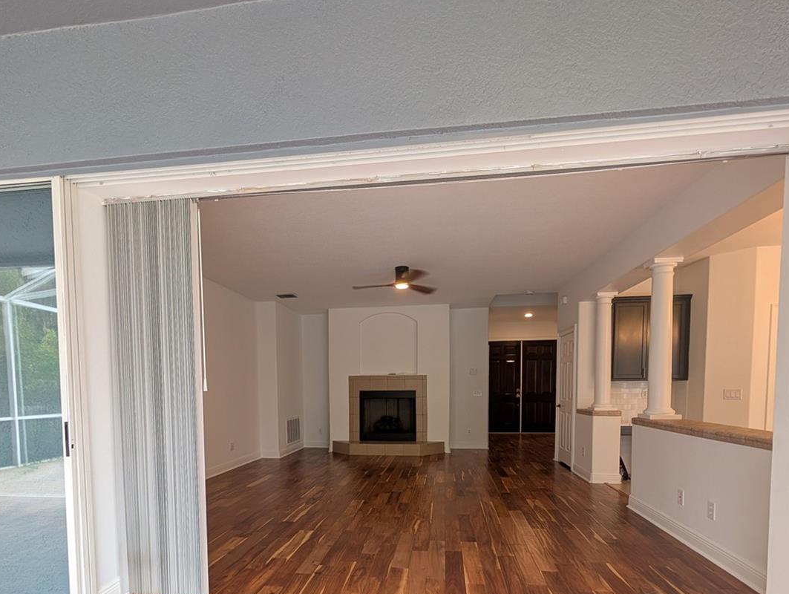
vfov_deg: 68.8
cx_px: 379
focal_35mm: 18
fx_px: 411
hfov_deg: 87.6
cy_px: 415
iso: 57
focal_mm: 2.02
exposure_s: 1/40
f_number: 1.7
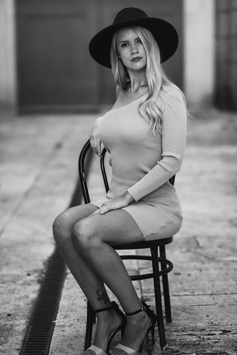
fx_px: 839
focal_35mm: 85
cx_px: 118
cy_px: 178
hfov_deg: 16.1
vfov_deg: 23.9
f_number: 1.8
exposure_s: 1/800
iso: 400
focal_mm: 85
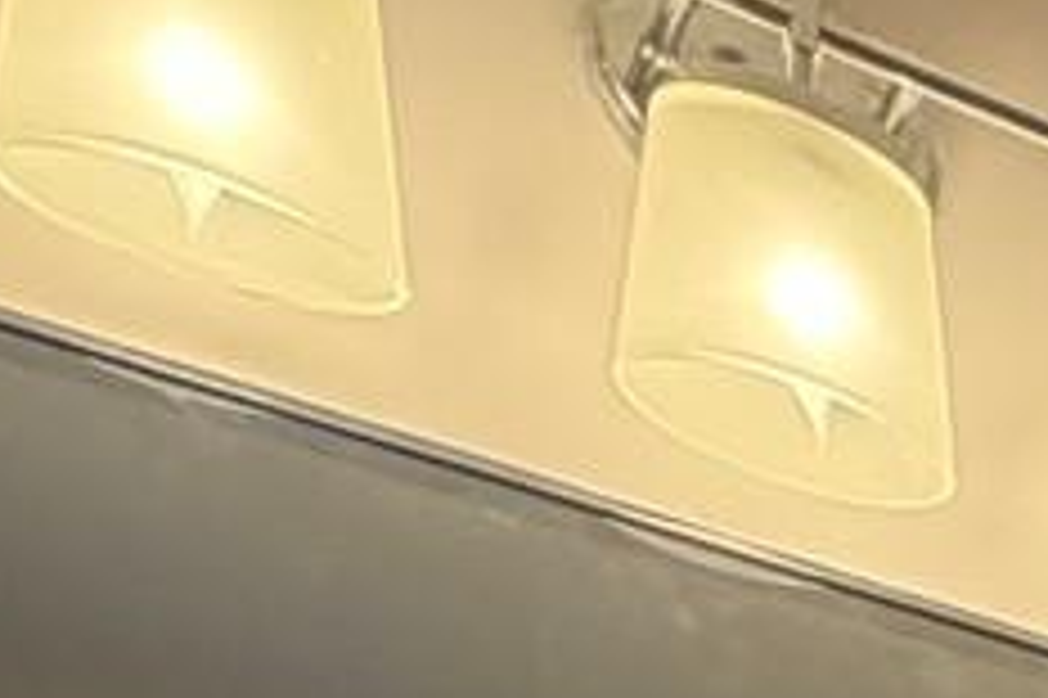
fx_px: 2909
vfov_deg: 9.9
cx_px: 2181
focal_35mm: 100
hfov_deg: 15.6
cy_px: 2153
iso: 320
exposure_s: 1/120
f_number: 2.2
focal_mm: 2.22
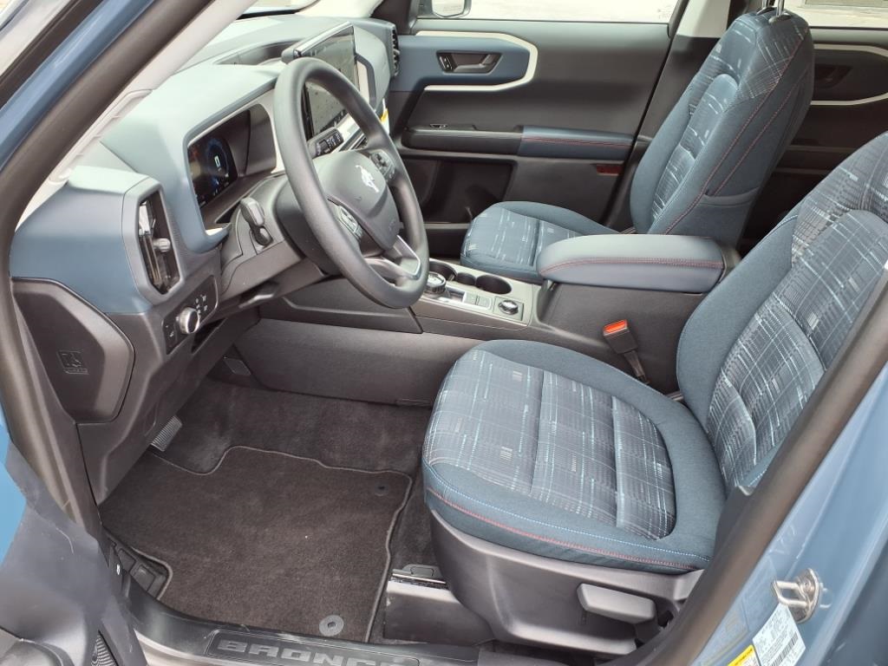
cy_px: 333
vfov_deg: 51.4
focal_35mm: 27
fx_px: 693
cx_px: 444
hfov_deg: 65.3
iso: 40
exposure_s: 1/120
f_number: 1.9
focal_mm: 3.58
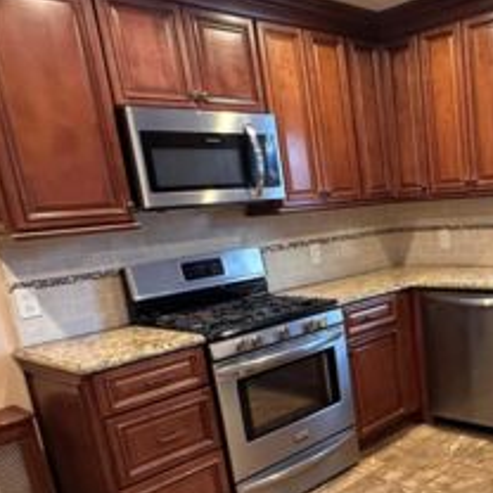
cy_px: 351
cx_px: 441
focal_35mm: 38
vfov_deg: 42.9
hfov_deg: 40.6
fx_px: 612
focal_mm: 2.22
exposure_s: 1/60
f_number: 2.2
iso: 400
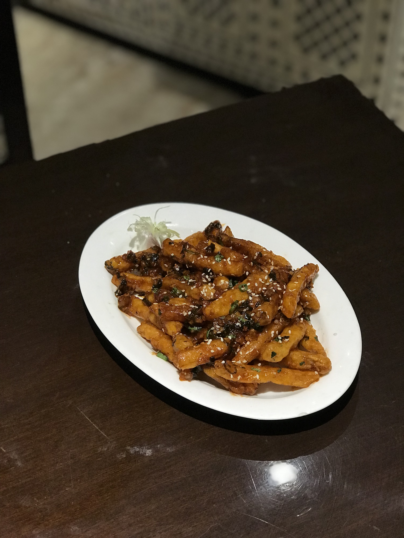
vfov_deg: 33.8
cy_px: 269
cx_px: 202
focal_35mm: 57
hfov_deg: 25.7
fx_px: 887
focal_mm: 6.6
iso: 200
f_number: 2.8
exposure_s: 1/50
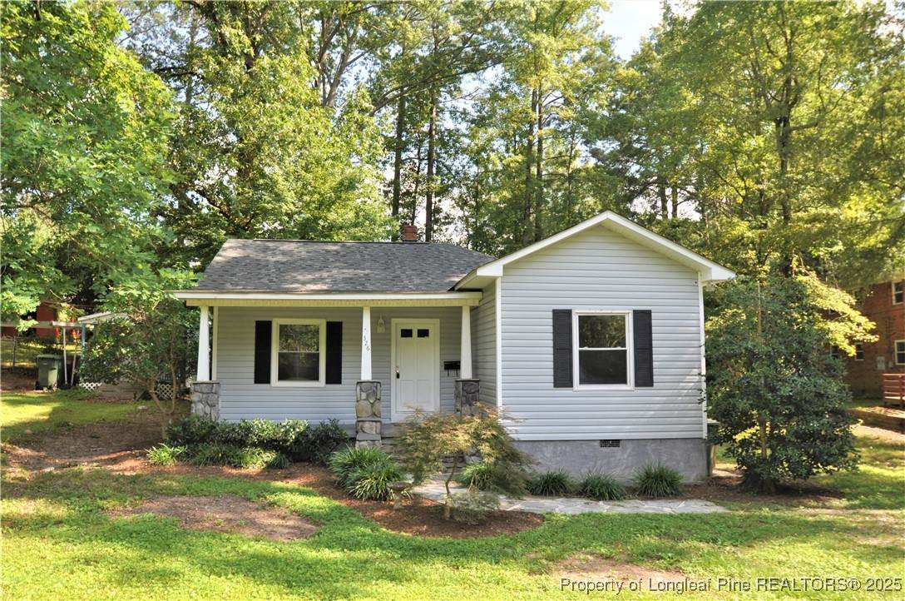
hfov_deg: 62.0
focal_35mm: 30
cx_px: 452
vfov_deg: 43.5
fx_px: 753
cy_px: 300
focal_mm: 20
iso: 200
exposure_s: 1/200
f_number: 7.1
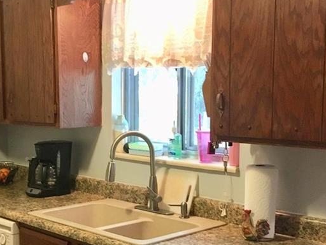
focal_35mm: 58
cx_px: 137
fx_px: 546
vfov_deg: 25.1
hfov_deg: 33.2
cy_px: 158
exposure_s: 1/17
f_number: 2.2
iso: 200
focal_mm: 4.15
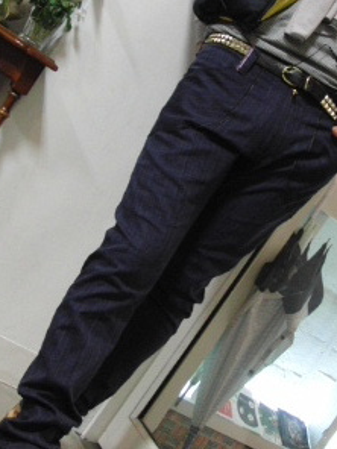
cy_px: 182
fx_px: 909
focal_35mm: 70
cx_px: 228
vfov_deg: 27.7
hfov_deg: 20.9
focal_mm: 6.42
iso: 400
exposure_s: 1/20
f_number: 3.6
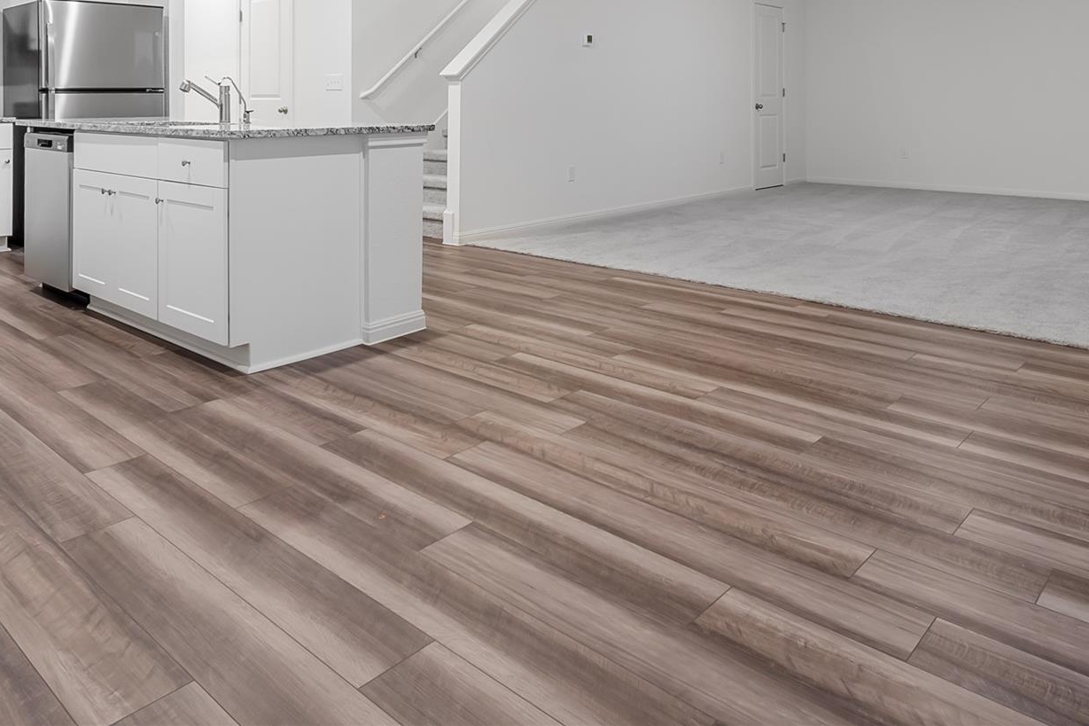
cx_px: 494
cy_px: 122
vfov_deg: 47.8
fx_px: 756
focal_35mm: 25
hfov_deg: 71.4
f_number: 9
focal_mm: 10
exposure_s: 1/2
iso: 100
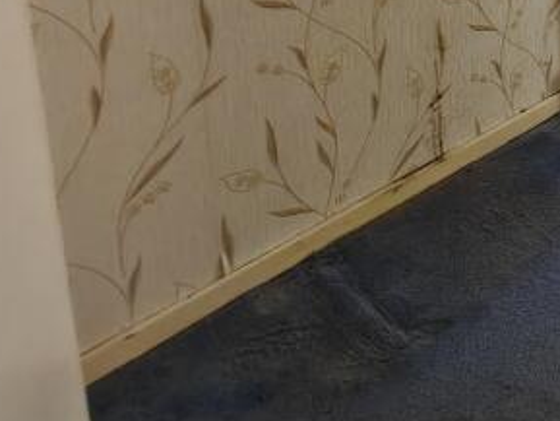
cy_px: -210
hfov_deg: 30.0
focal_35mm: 46
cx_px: 777
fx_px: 744
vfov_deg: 24.5
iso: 320
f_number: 2
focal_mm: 1.82
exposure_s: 1/50
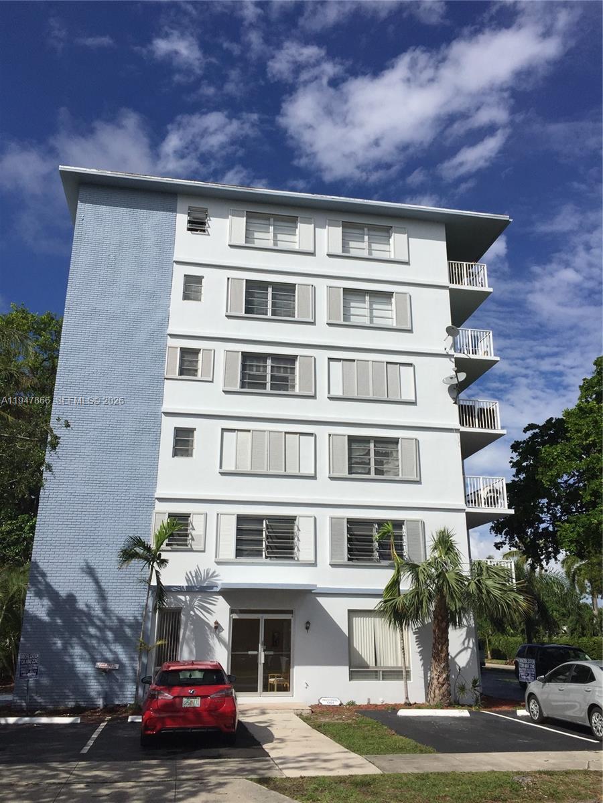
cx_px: 302
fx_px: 674
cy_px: 402
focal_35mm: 29
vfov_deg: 61.7
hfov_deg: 48.2
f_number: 2.2
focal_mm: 4.15
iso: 32
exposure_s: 1/5650
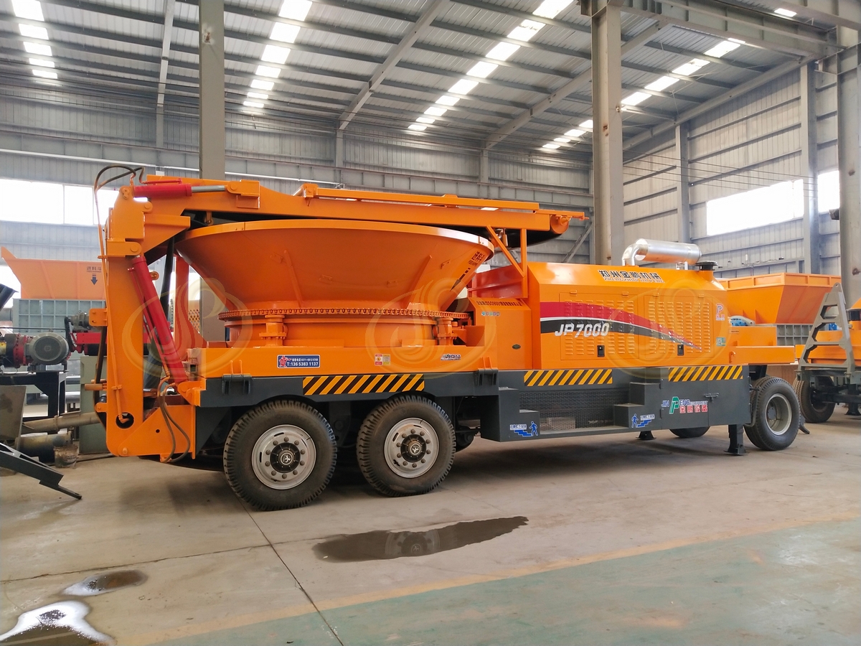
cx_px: 430
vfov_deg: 46.8
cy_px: 323
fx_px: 746
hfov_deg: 60.0
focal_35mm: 30
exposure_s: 1/33.3
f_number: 1.8
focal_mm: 3.95
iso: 352
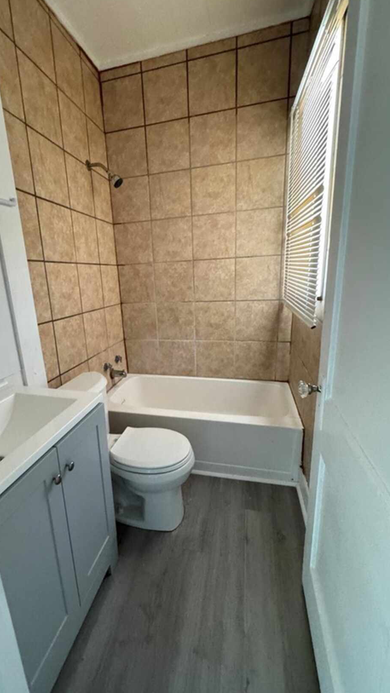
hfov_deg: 66.6
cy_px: 344
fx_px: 294
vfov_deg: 99.4
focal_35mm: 16
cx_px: 162
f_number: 2.2
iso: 800
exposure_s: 1/60
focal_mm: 2.22
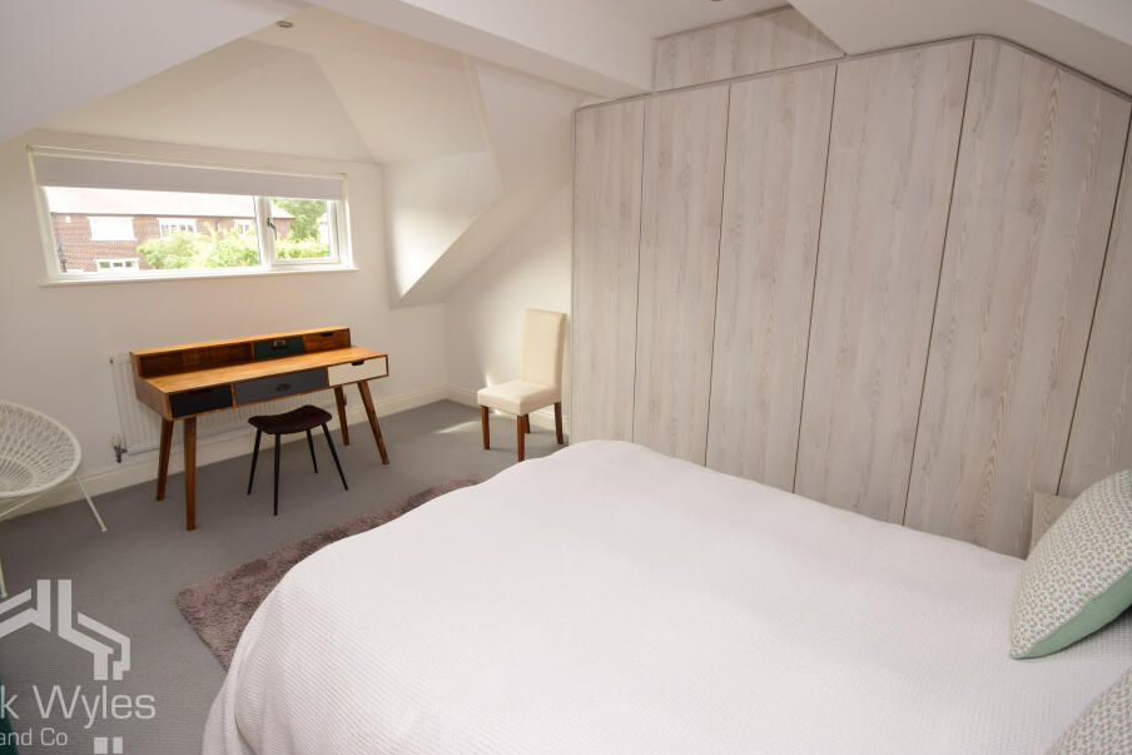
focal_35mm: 17
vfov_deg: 70.4
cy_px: 360
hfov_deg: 93.2
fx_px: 535
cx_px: 540
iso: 320
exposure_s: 1/60
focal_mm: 10
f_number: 9
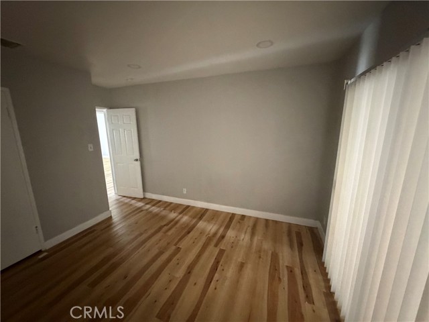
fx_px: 174
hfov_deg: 102.1
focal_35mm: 14
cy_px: 161
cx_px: 214
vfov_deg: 85.7
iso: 1250
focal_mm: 2.22
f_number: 2.2
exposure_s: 1/41
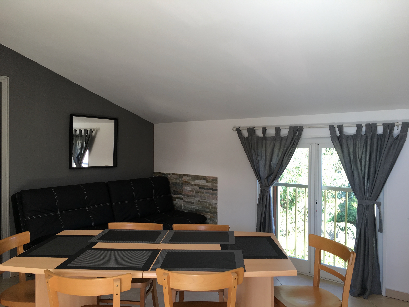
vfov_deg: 48.2
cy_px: 154
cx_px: 204
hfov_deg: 61.7
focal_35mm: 29
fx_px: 343
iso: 25
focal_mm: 4.15
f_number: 2.2
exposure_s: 1/50
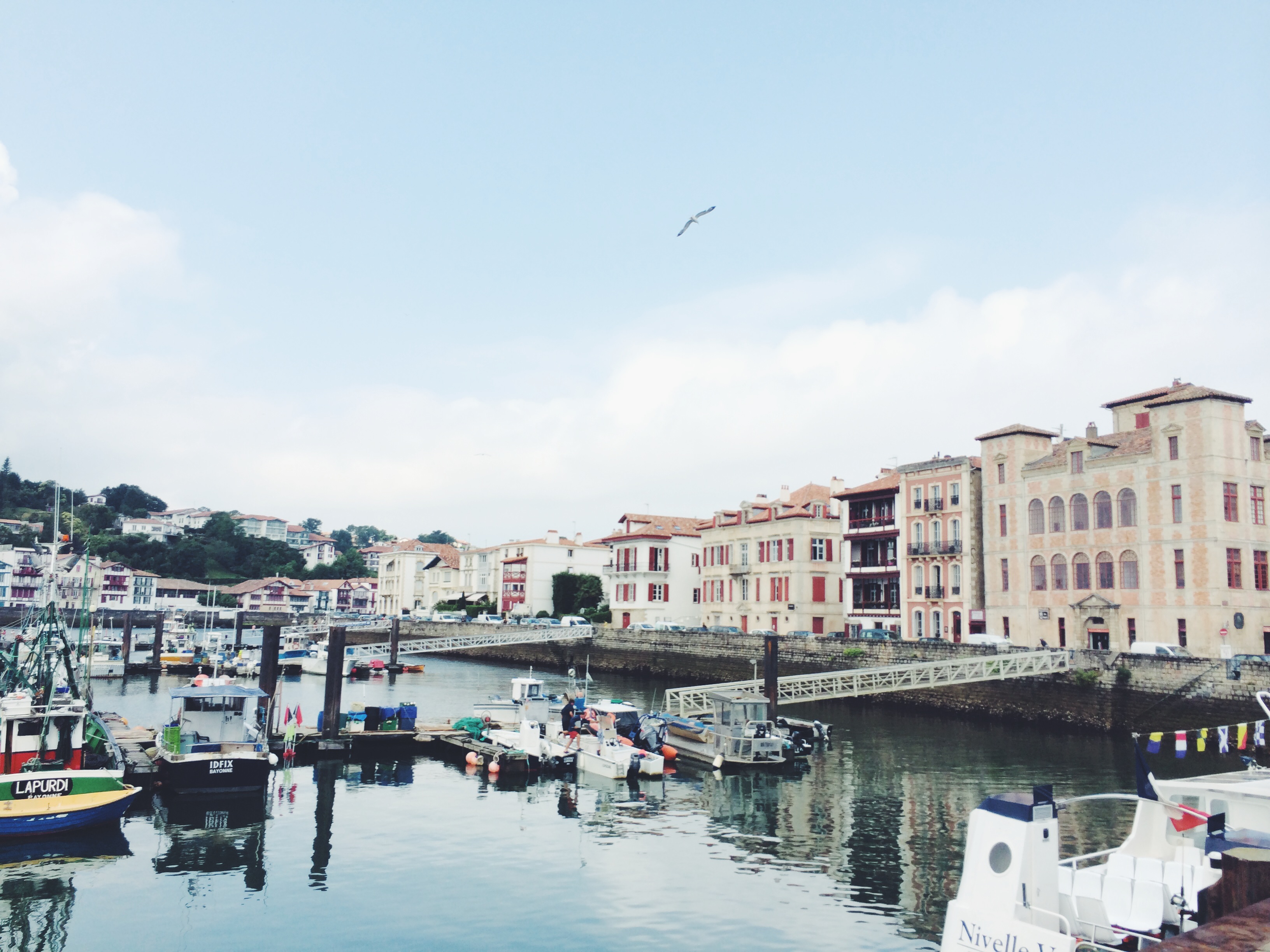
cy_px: 476
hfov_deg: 60.0
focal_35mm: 30
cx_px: 635
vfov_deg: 46.8
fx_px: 1101
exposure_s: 1/1368
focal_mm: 4.12
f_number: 2.2
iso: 32
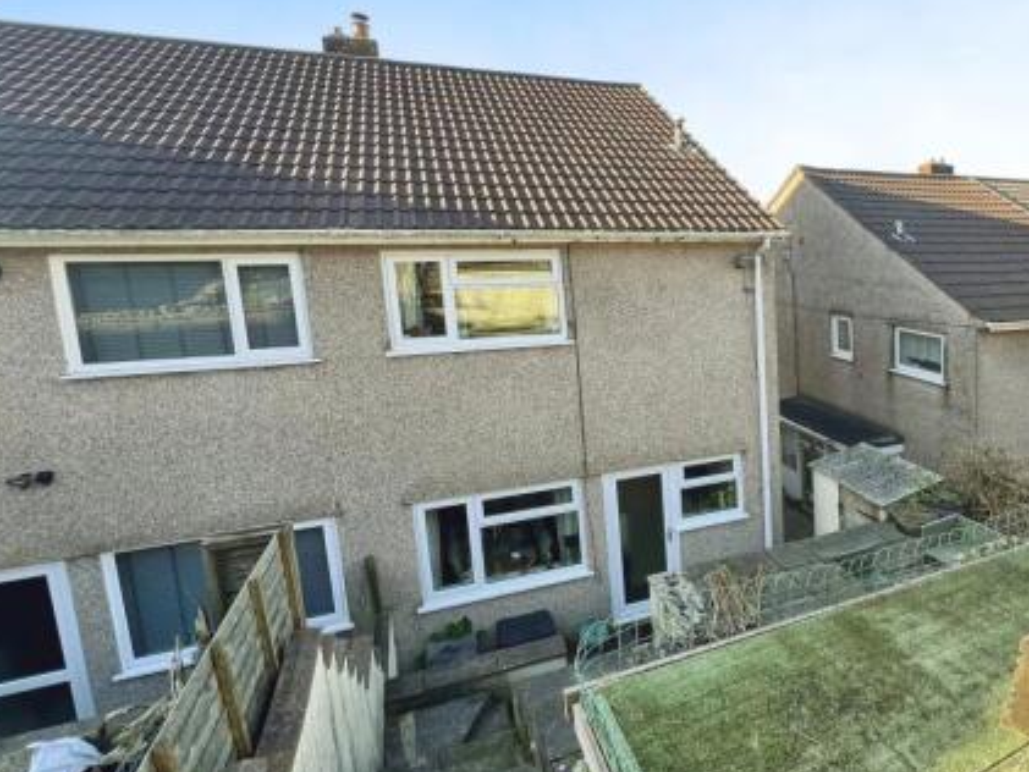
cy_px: 402
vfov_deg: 71.6
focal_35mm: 18
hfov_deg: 85.7
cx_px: 656
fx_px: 535
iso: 32
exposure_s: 1/175
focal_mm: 1.57
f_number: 1.8
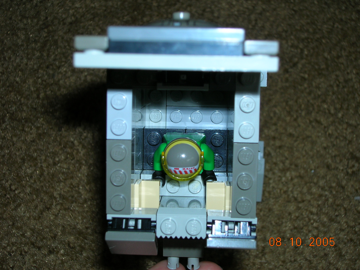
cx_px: 180
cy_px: 135
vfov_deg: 27.0
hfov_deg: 35.5
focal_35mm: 54
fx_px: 562
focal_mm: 9
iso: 50
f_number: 3.4
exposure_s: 1/60.1
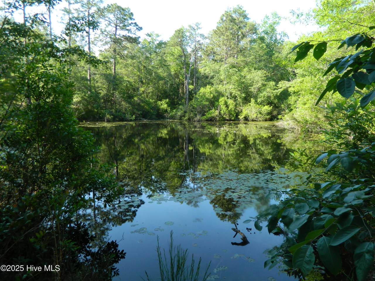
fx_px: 271
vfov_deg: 54.9
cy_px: 140
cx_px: 188
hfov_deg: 69.4
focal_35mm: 25
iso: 80
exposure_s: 1/160
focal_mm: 4.5
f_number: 3.1
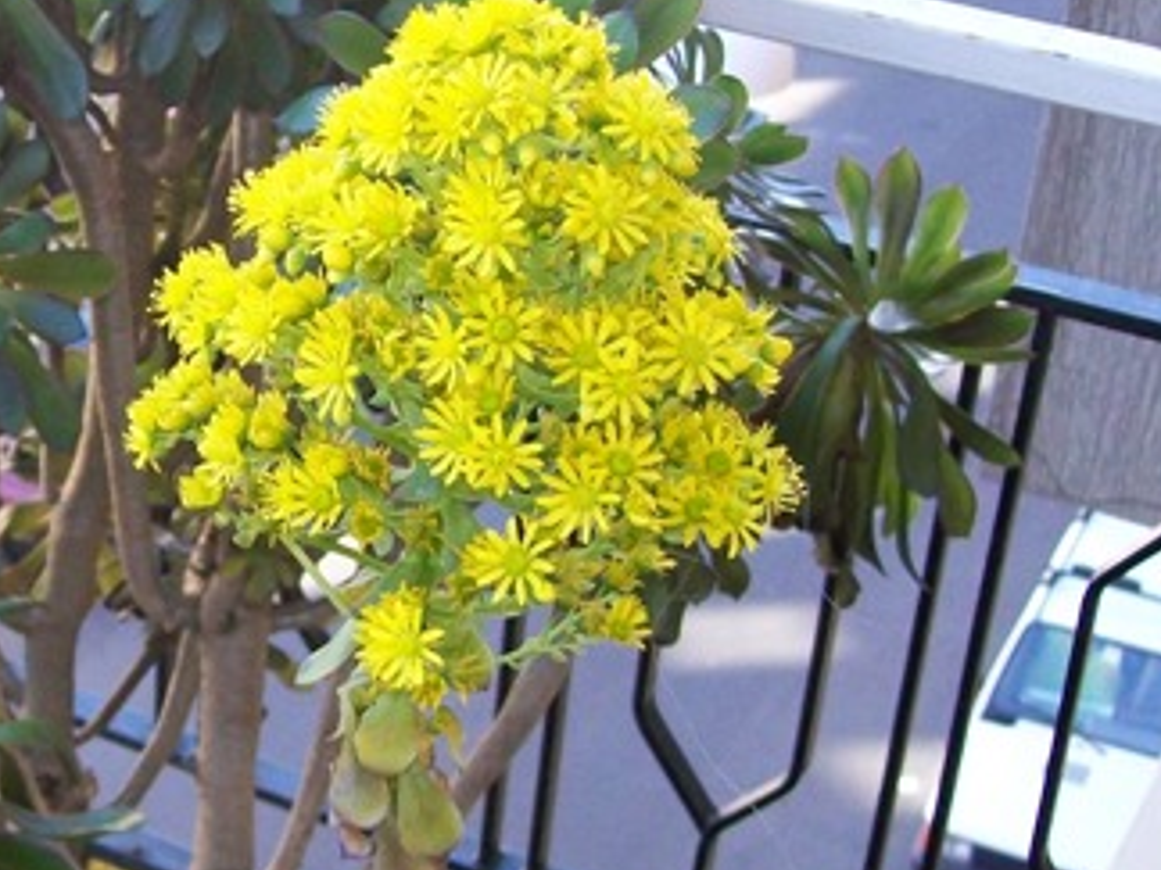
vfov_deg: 20.2
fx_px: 2448
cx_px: 118
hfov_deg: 25.8
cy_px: 365
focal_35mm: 73
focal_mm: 6.1
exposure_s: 1/125
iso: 160
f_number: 2.7
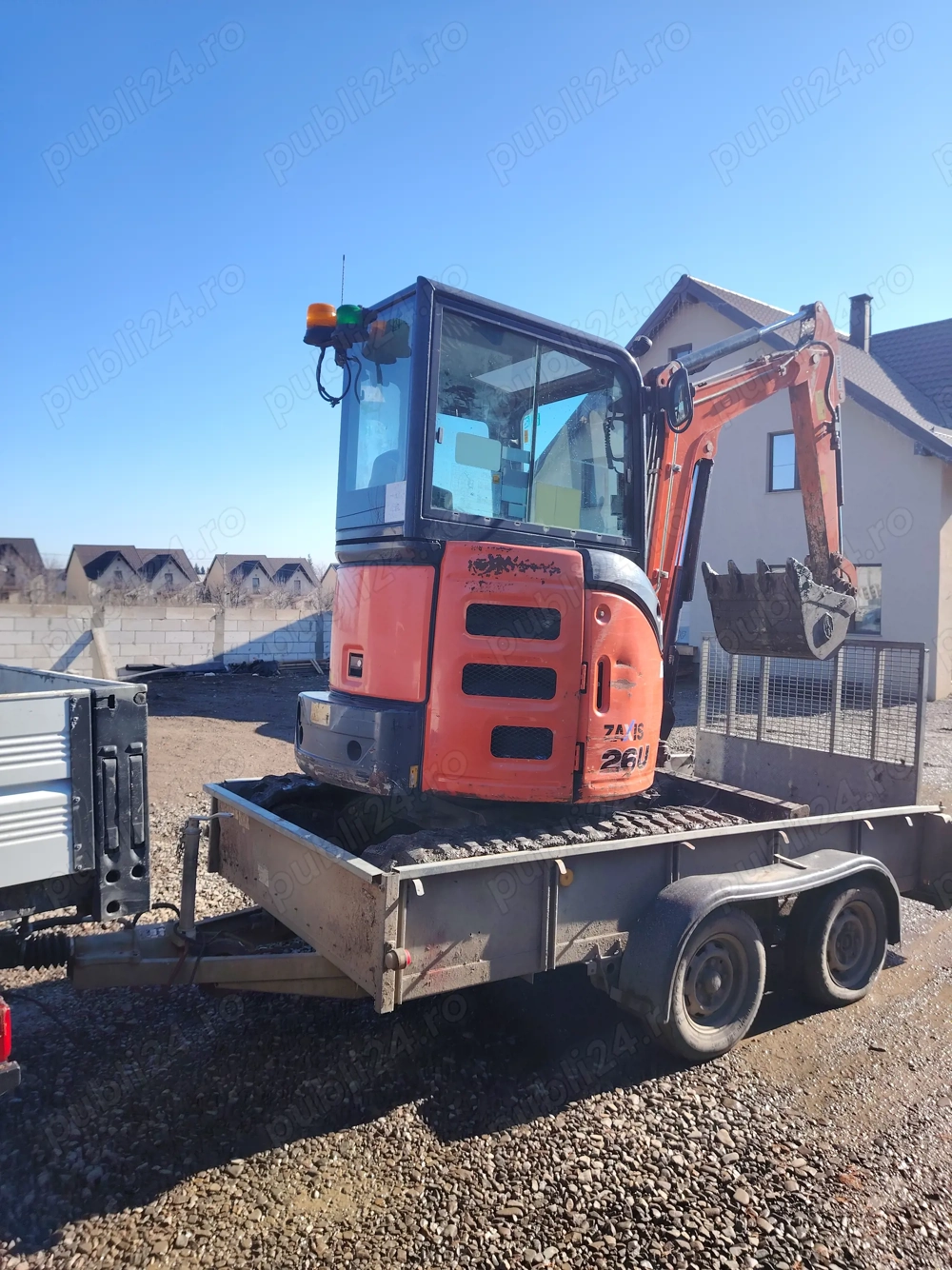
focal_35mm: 24
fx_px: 880
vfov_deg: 71.6
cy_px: 635
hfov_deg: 56.8
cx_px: 476
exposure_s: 1/900
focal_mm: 5.25
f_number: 1.75
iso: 184
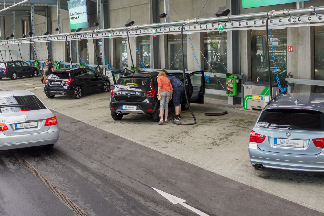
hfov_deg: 41.7
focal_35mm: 47
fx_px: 423
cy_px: 70
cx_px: 132
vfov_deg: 28.4
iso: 100
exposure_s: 1/100
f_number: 3.5
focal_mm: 18
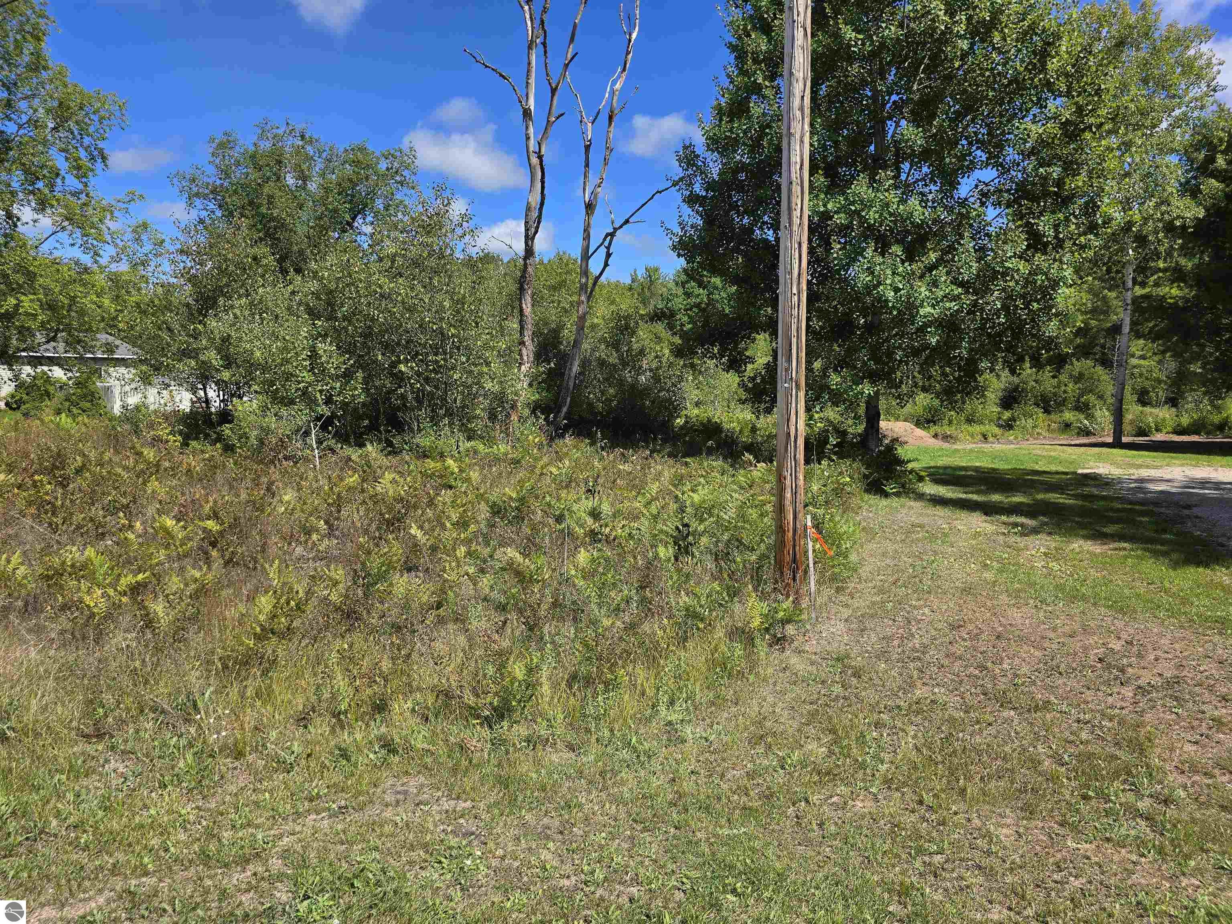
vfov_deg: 58.9
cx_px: 616
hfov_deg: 73.9
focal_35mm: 23
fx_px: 819
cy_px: 462
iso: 12
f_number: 1.7
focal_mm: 6.3
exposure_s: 1/697
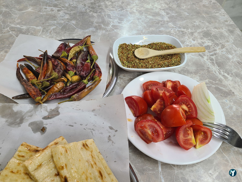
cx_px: 121
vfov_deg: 53.1
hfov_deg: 67.3
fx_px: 182
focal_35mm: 26
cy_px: 91
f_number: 1.8
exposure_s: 1/50
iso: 50
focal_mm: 5.4
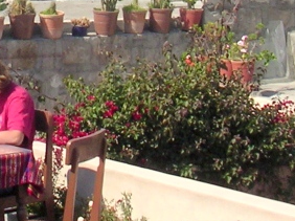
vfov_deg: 10.4
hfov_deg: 14.0
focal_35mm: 138
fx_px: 1175
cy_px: -115
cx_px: -25
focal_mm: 5.8
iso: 100
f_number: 5.6
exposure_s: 1/329
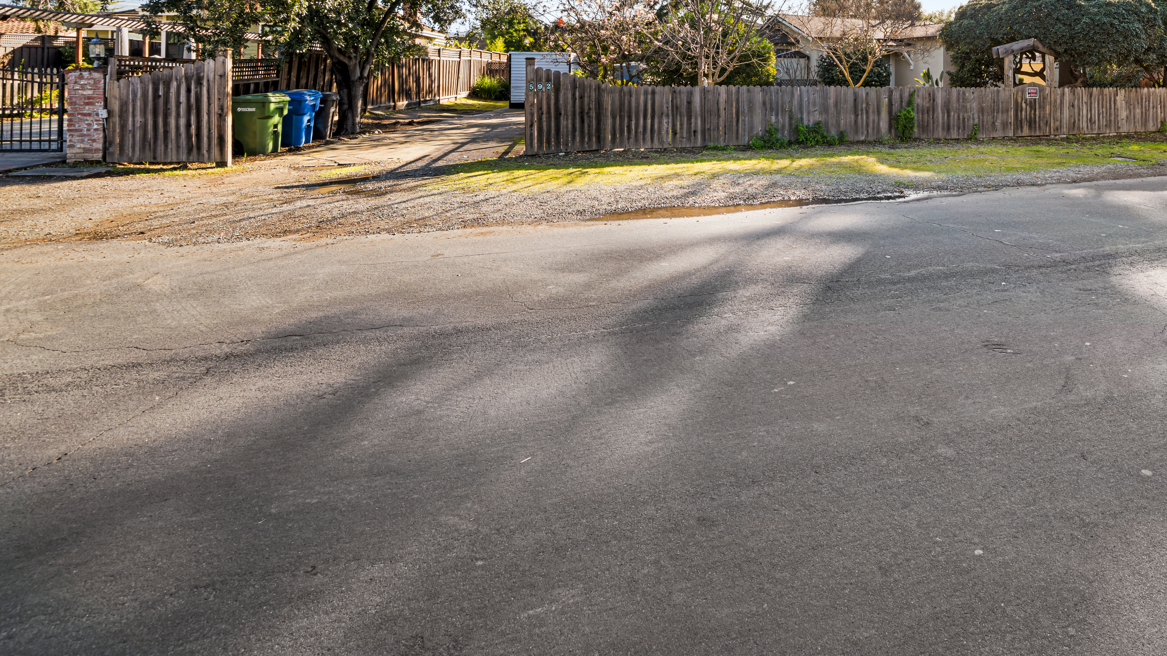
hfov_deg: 84.5
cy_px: 53
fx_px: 619
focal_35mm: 20
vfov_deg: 49.2
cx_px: 747
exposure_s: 1/20
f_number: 8
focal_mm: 12
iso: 100
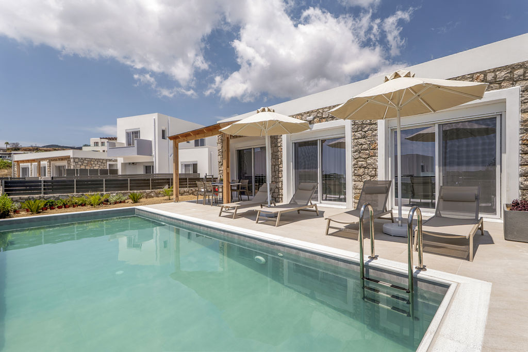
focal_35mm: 16
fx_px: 235
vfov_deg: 73.8
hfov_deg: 96.7
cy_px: 176
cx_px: 264
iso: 100
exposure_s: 1/200
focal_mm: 16
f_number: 11
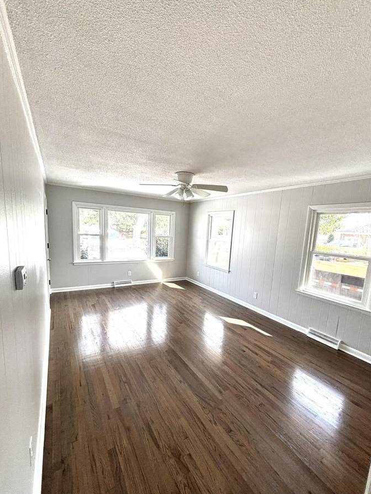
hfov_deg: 85.7
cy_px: 261
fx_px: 200
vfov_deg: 101.9
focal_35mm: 14
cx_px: 190
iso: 50
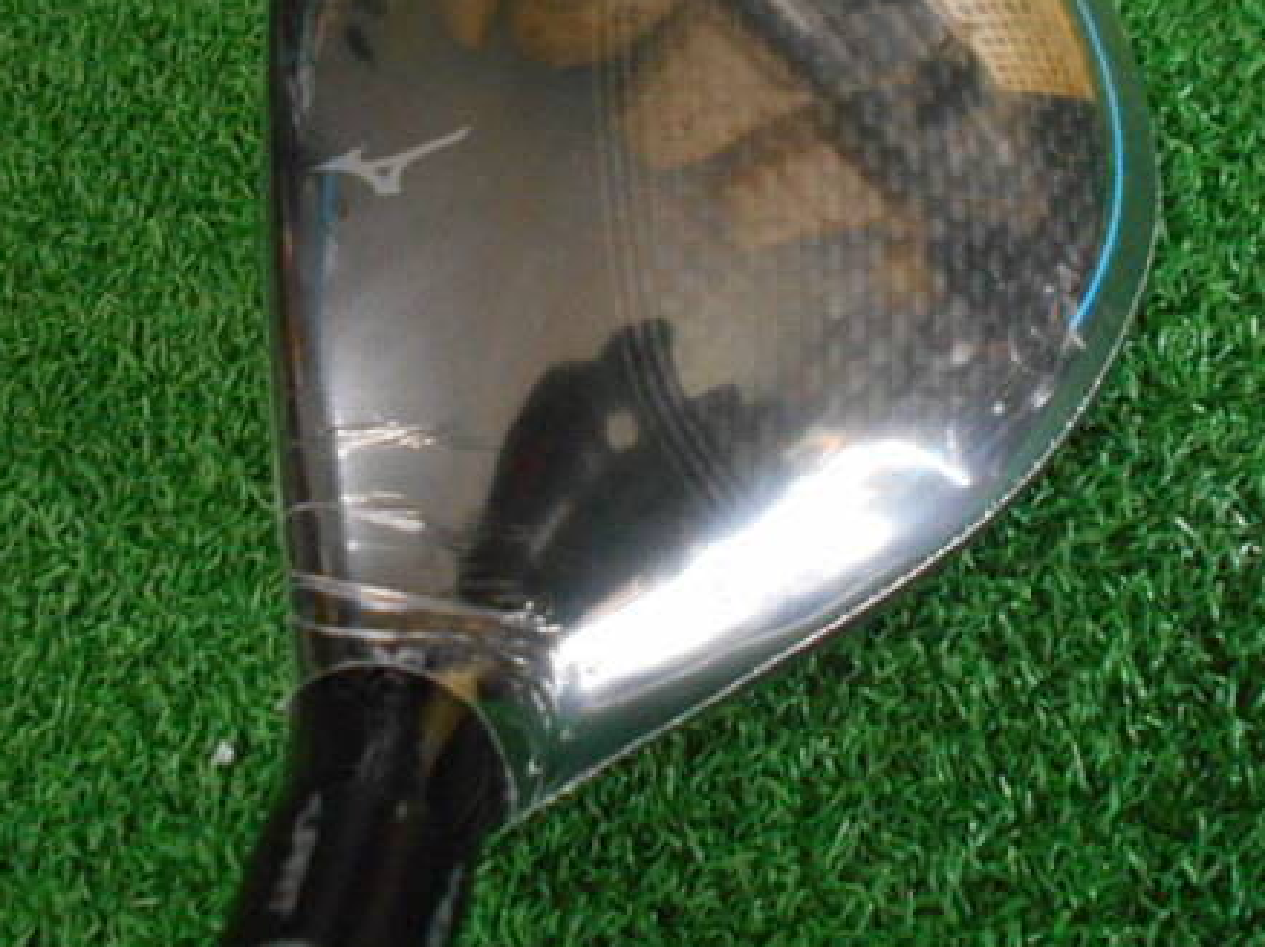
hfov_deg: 49.0
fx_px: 1388
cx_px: 592
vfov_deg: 37.0
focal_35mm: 38
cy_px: 269
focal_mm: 4.6
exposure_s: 1/100
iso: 800
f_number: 3.2
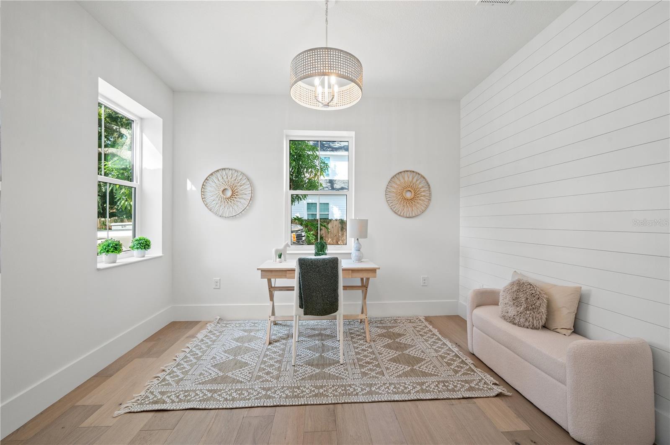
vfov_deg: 81.1
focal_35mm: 14
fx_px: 260
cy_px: 222
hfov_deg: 104.3
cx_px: 335
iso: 800
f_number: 10
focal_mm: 14
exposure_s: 1/30
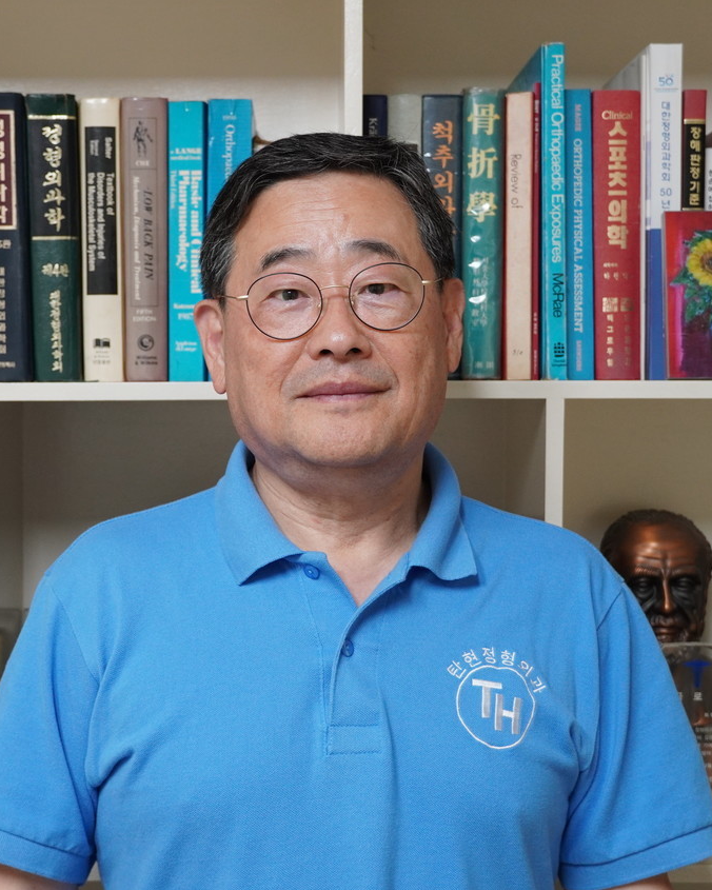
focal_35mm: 64
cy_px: 448
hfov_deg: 23.8
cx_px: 299
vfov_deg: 29.6
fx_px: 1686
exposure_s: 1/50
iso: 800
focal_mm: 30
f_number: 4.5
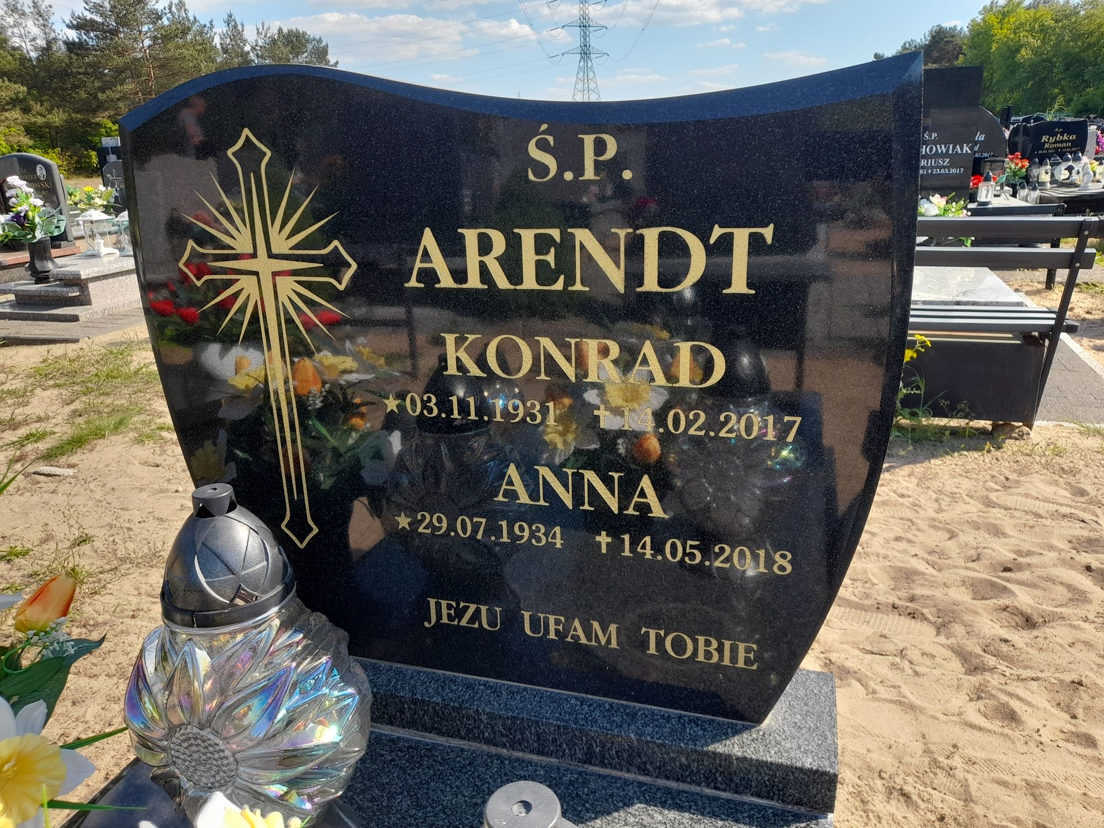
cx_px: 552
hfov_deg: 69.4
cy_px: 414
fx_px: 797
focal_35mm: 25
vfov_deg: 54.9
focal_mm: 4.6
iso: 20
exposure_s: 1/152
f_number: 2
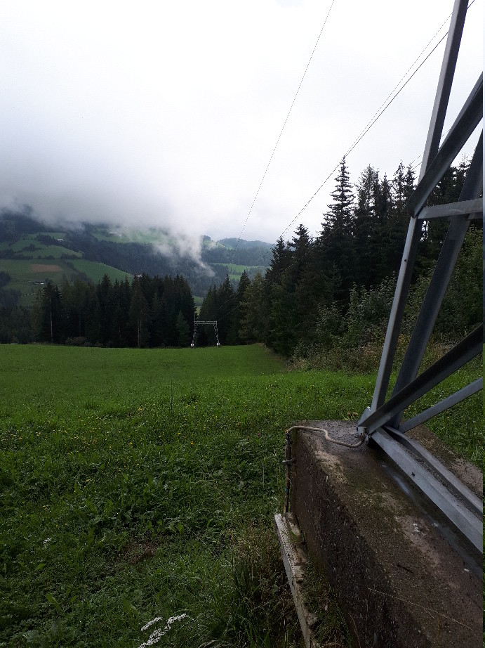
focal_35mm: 27
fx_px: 505
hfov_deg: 51.3
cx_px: 242
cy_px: 324
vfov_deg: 65.3
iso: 40
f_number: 1.9
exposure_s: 1/744
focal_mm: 3.6
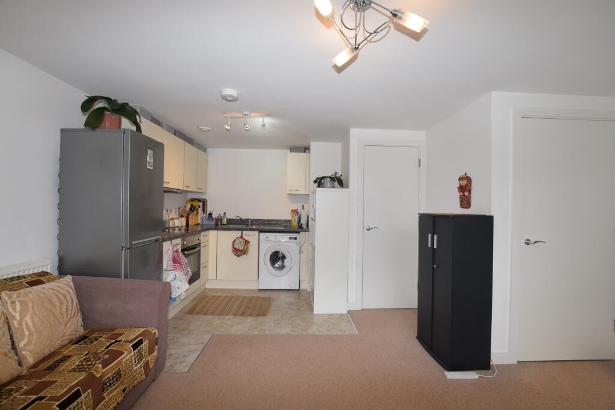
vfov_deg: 77.3
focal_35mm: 15
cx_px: 308
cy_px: 205
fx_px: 256
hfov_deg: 100.4
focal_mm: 10
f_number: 5.6
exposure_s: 1/125
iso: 560
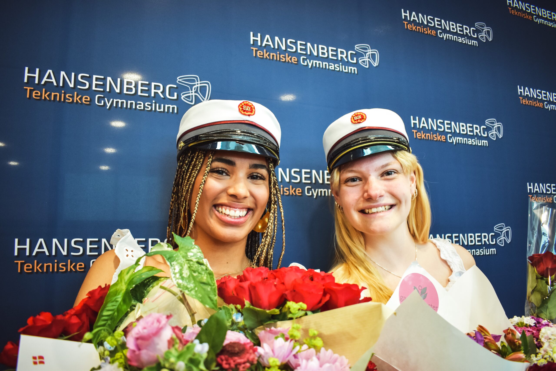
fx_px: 417
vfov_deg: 47.9
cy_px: 186
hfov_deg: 67.4
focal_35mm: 27
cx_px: 278
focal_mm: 18
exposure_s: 1/60
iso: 900
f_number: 3.5
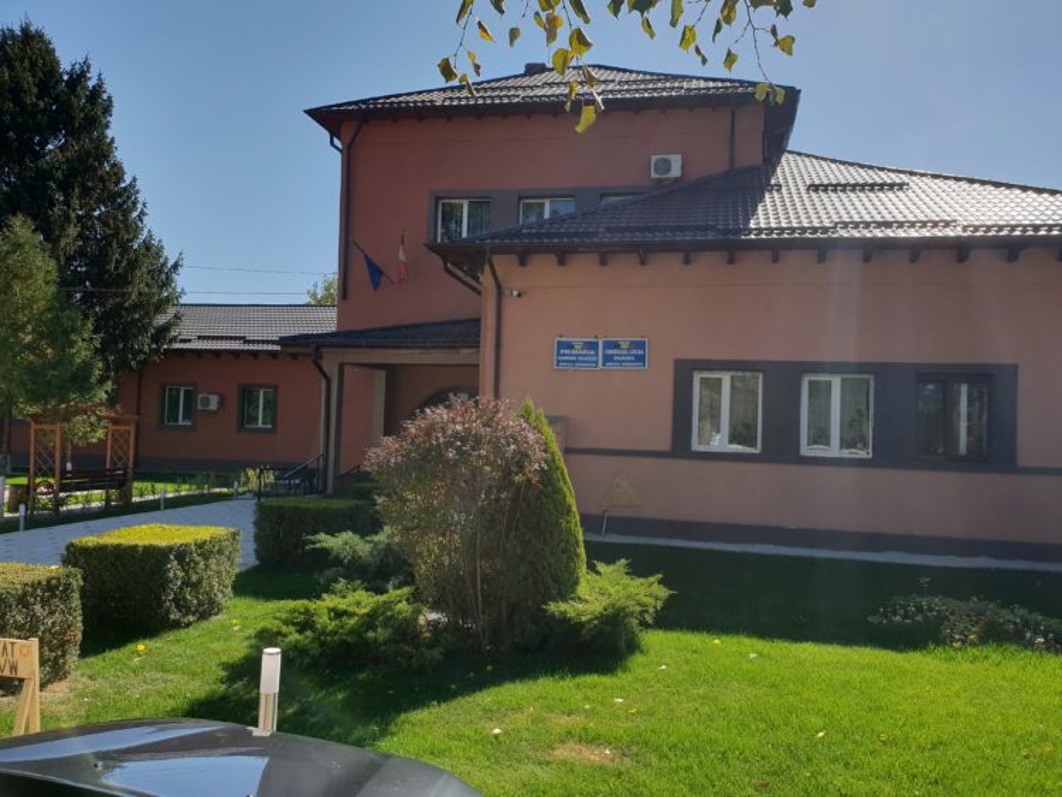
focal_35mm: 26
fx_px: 798
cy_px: 398
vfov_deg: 53.1
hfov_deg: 67.3
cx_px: 531
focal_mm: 4.3
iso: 50
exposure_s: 1/652
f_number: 2.4
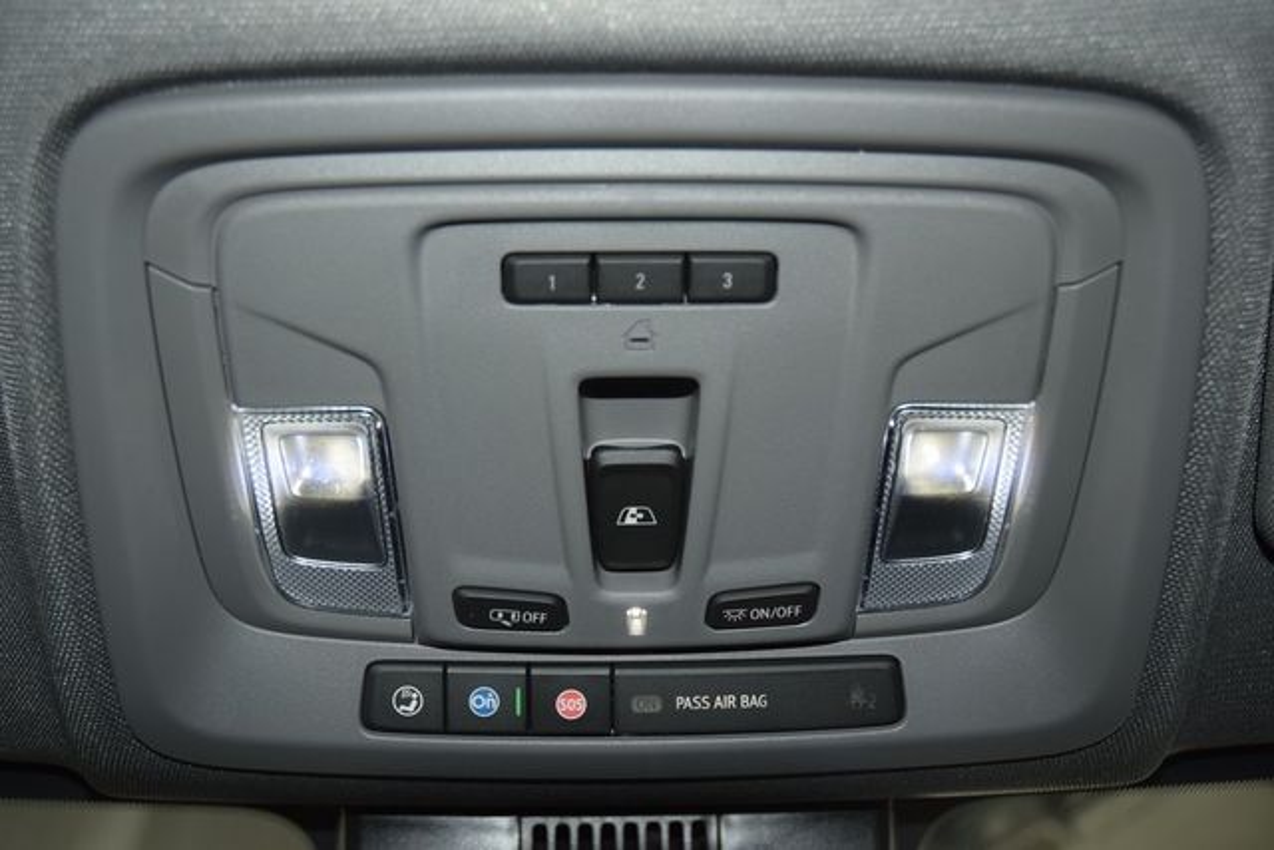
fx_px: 1327
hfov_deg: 51.3
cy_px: 425
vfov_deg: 35.5
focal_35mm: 38
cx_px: 637
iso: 450
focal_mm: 25
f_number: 3.8
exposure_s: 1/50
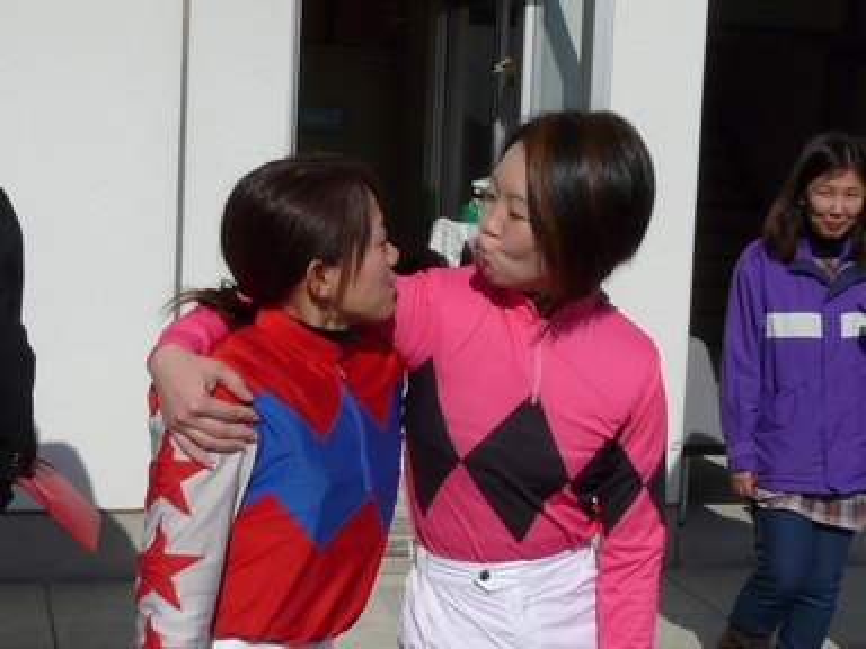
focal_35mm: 70
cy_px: 324
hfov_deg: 27.8
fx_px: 1751
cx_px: 433
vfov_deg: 21.0
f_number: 8
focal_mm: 7.2
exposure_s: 1/640
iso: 100
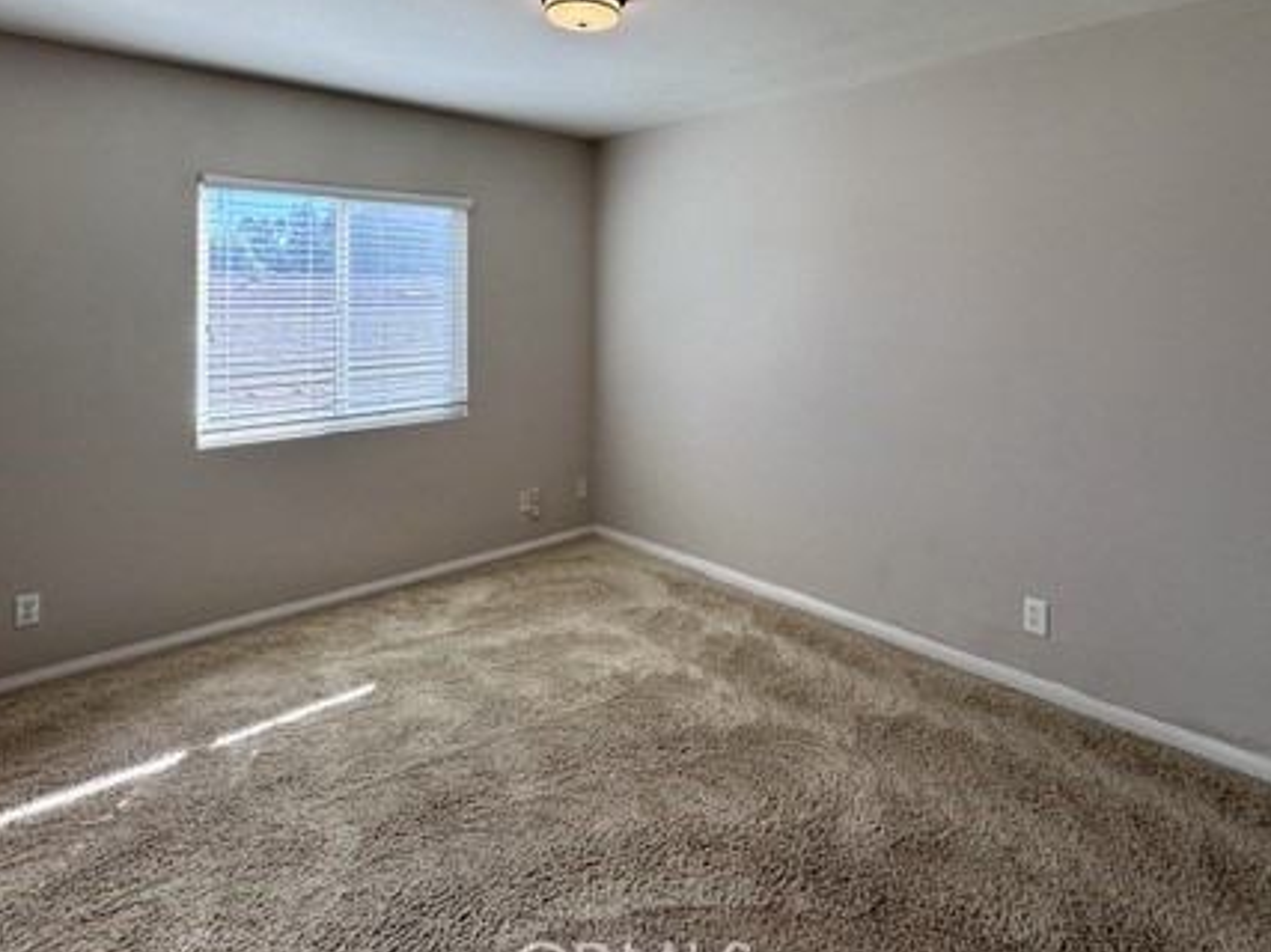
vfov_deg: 61.5
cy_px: 298
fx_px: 771
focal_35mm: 21
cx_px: 658
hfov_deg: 79.0
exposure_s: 1/230
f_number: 2.2
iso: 40
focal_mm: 2.22
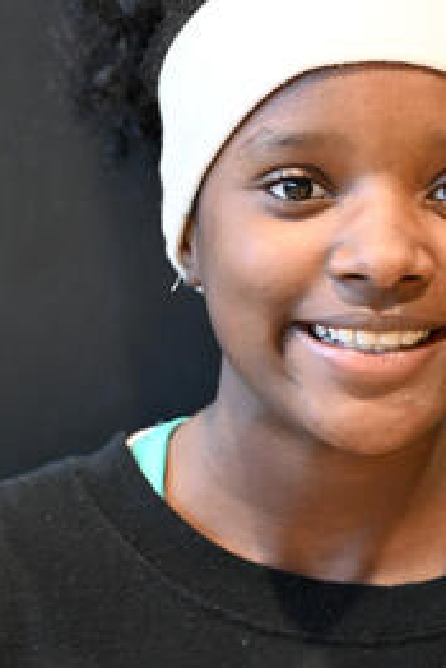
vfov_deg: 6.5
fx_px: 5864
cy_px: 447
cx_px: 324
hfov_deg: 4.4
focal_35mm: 316
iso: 2800
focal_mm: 115
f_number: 2.8
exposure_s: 1/125
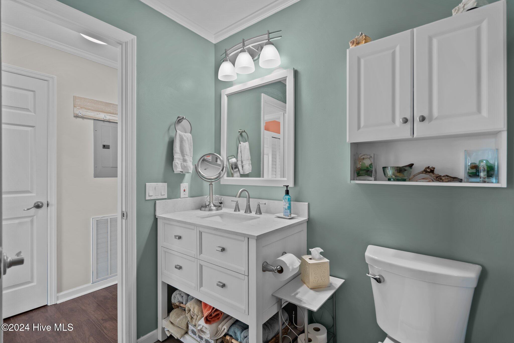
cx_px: 257
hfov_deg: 96.7
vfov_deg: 73.7
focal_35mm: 16
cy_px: 172
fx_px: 228
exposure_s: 1/8
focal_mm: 16
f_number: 4
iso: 320
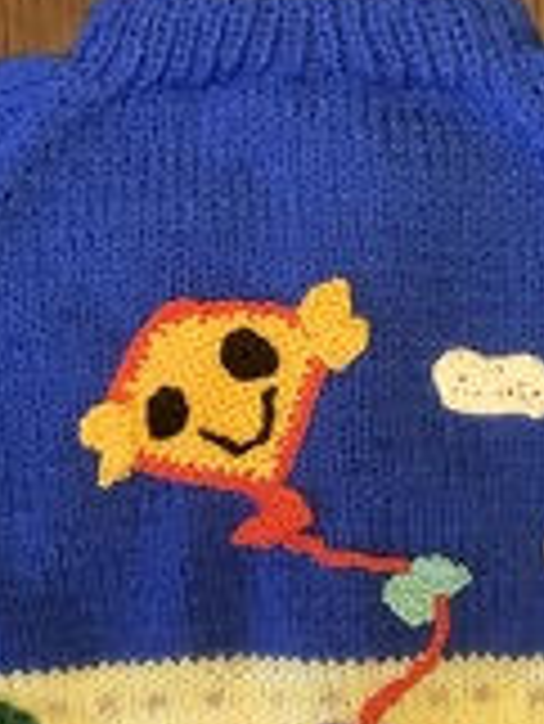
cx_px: 337
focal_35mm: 90
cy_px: 477
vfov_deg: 21.7
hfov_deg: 16.4
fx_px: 1883
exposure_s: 1/30
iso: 500
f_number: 2.4
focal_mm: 3.3
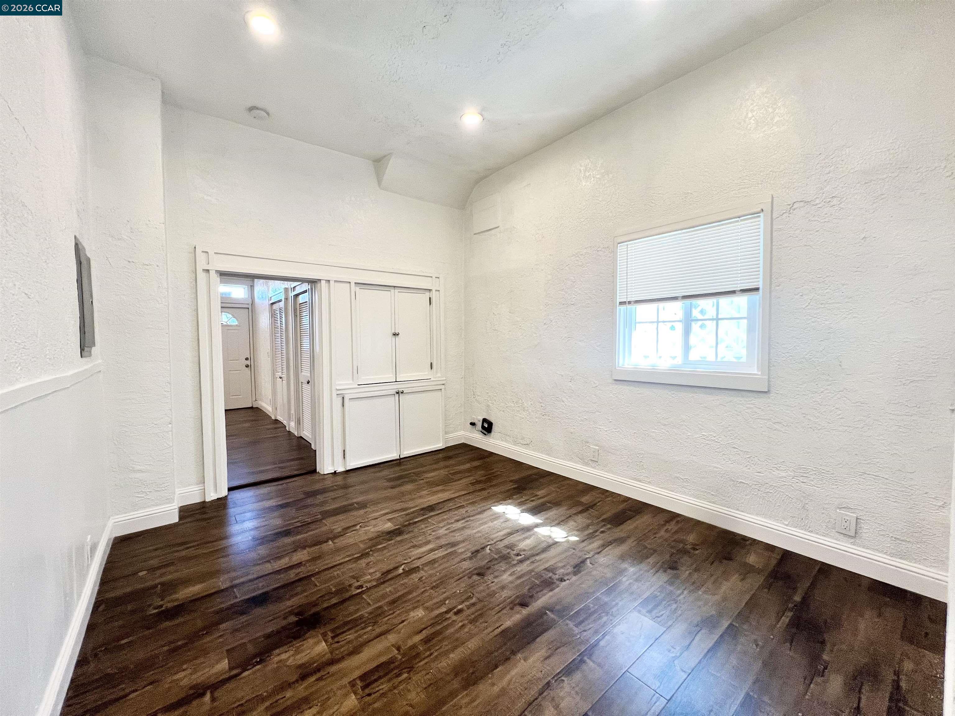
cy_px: 358
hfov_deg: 106.2
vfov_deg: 89.9
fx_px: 359
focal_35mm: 13
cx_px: 478
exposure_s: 1/120
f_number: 1.8
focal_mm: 1.57
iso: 160
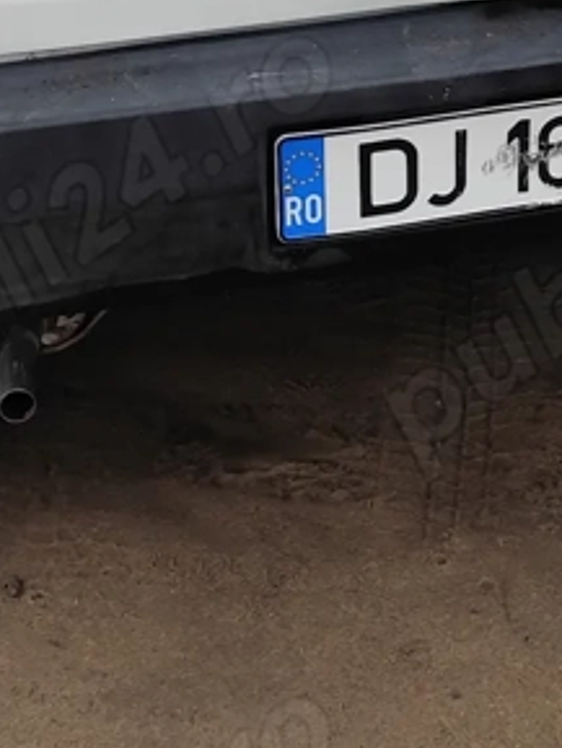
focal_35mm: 106
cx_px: 355
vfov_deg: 17.2
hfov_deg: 14.0
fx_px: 2293
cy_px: -277
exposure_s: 1/100
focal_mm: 6.14
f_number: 1.65
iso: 64
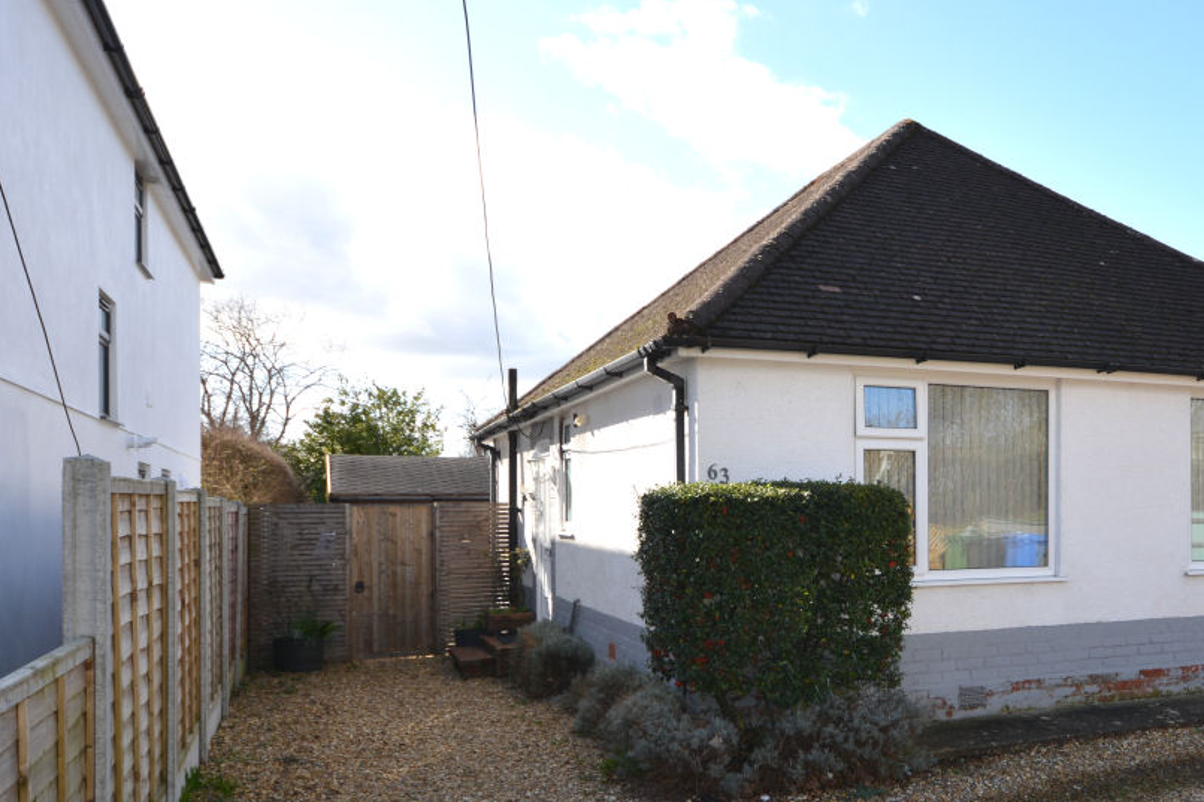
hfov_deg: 53.9
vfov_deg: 38.7
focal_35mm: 34
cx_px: 875
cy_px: 507
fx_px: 1132
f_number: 8
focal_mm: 13
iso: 100
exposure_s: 1/200
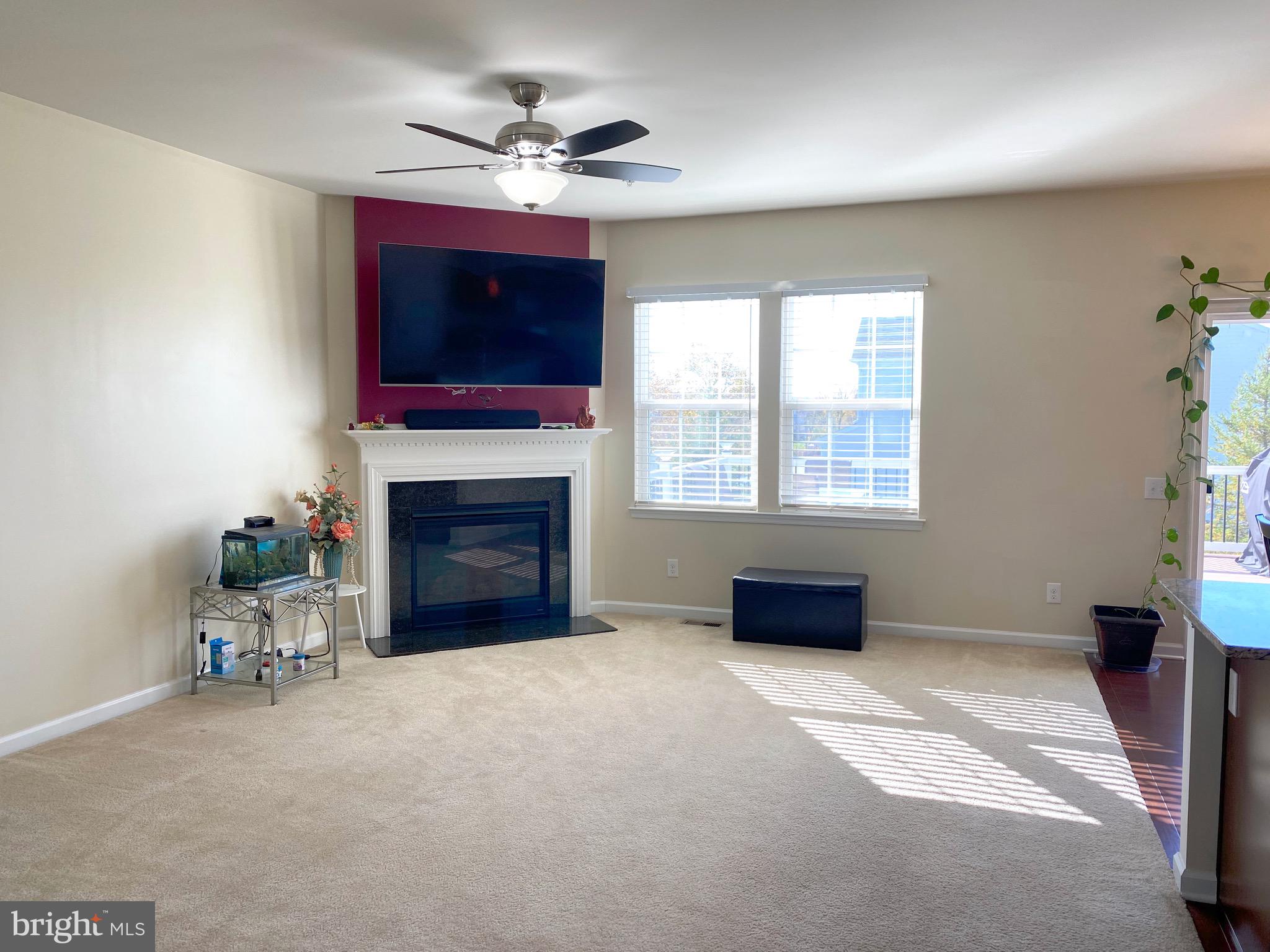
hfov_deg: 67.3
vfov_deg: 53.1
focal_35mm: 26
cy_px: 476
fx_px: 954
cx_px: 635
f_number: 1.8
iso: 32
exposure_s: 1/164
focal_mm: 4.2
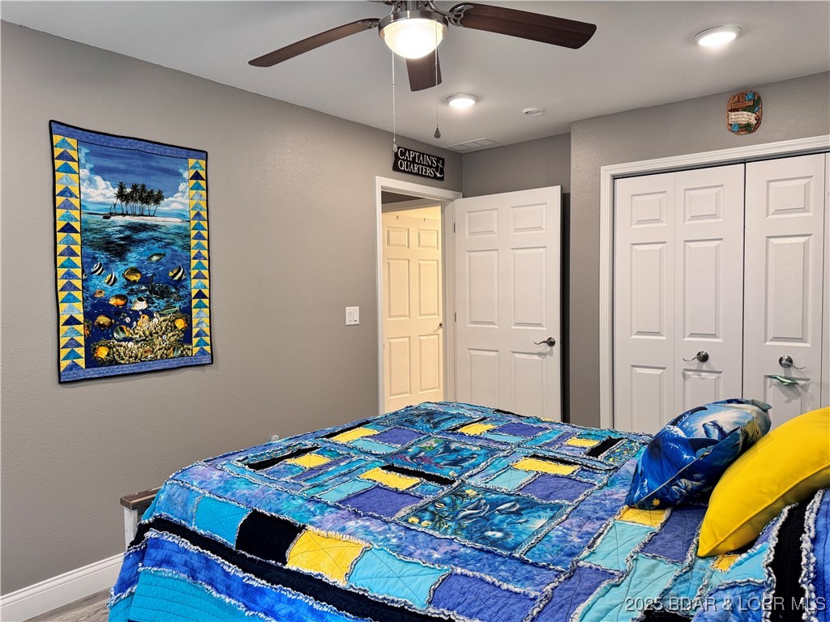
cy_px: 311
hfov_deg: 71.6
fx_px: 575
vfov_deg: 56.8
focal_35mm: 24
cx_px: 415
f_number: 1.78
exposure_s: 1/60
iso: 125
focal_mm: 6.76
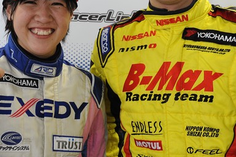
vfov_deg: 22.4
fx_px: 393
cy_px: 38
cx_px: 123
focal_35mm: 60
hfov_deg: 33.4
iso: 1600
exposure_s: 1/60
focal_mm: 32
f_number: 5.6
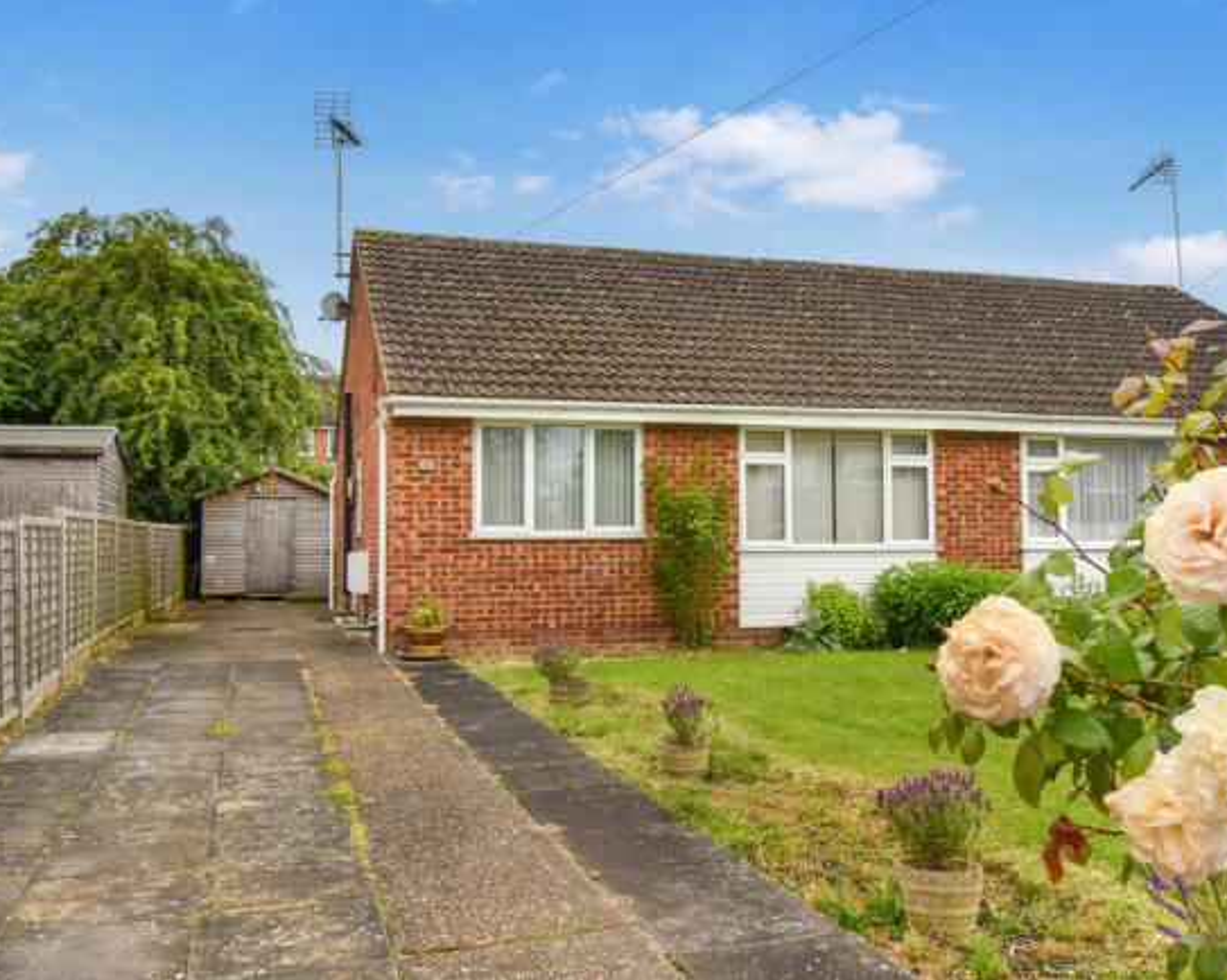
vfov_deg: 43.3
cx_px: 656
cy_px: 489
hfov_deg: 52.8
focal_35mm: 34
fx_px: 1234
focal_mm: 20
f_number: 8
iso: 100
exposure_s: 1/250
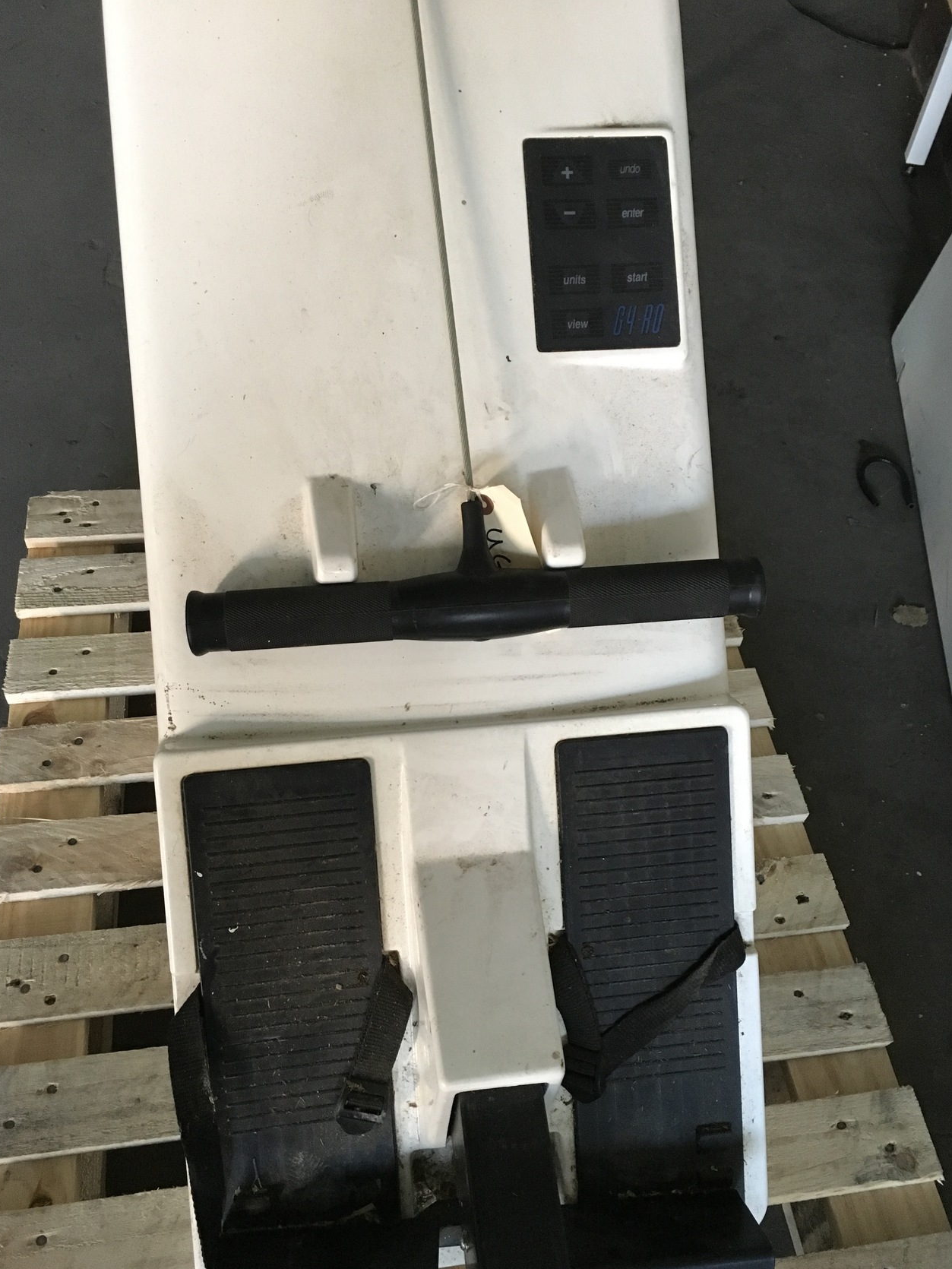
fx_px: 1100
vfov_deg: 59.9
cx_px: 475
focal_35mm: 30
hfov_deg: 46.8
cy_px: 655
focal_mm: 4.15
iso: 200
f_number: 2.2
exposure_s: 1/25
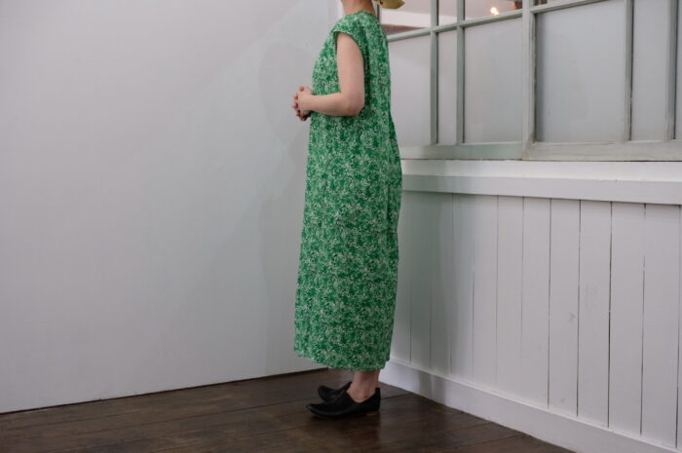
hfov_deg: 40.4
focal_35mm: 49
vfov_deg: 27.5
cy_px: 226
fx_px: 927
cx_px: 341
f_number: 3.6
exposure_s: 1/125
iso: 2000
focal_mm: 32.9
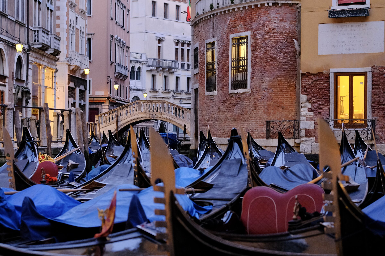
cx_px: 192
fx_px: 898
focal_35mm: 84
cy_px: 128
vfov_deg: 16.3
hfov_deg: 24.2
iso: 1600
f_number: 2.8
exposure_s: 1/75
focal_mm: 56
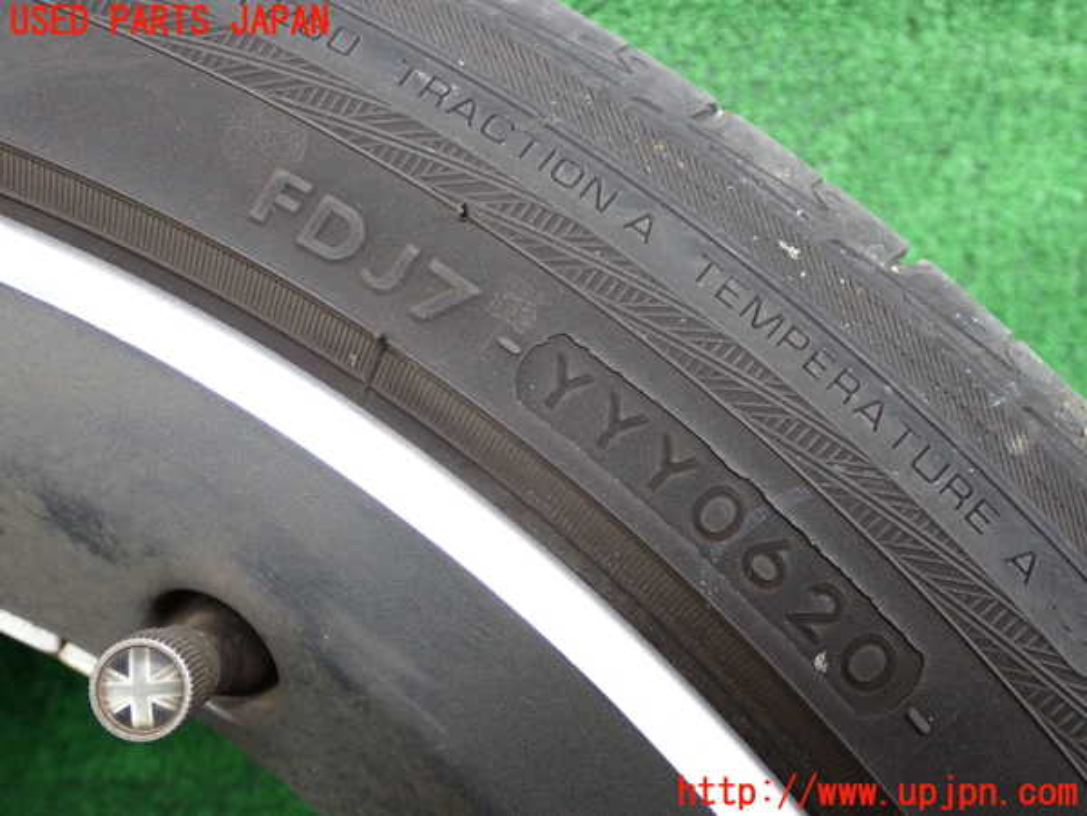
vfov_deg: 32.9
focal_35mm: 44
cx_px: 544
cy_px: 408
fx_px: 1382
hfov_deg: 42.9
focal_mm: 7.84
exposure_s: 1/125
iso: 400
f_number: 2.9
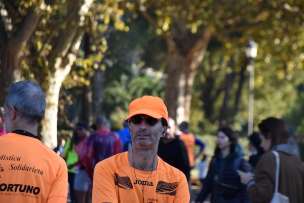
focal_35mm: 210
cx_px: 152
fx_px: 1773
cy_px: 102
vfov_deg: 6.5
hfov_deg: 9.8
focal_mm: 140
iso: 1000
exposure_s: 1/800
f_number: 5.6
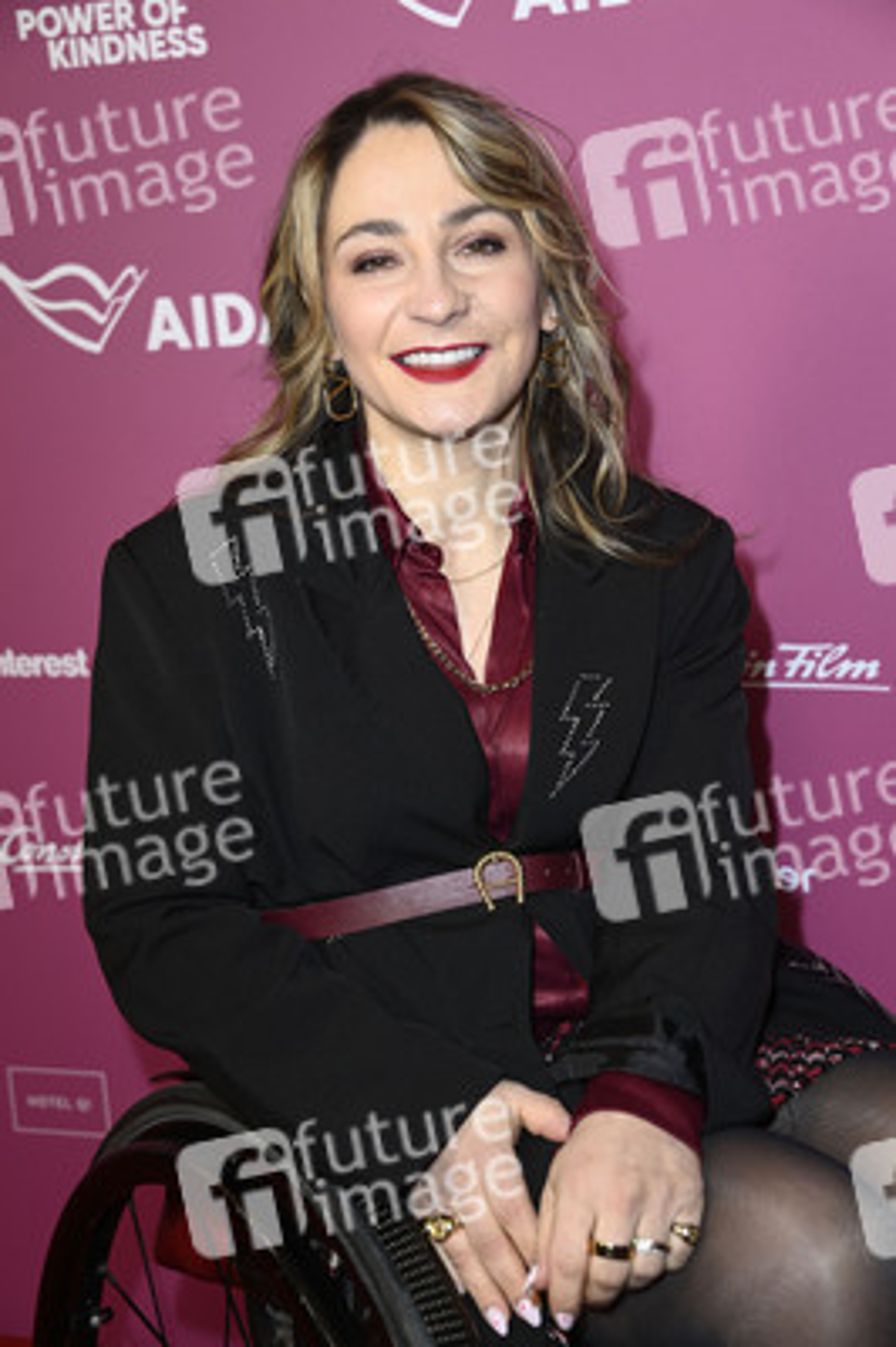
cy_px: 674
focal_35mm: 68
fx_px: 2543
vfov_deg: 29.7
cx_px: 448
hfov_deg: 20.0
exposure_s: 1/250
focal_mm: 68
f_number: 5.6
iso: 640
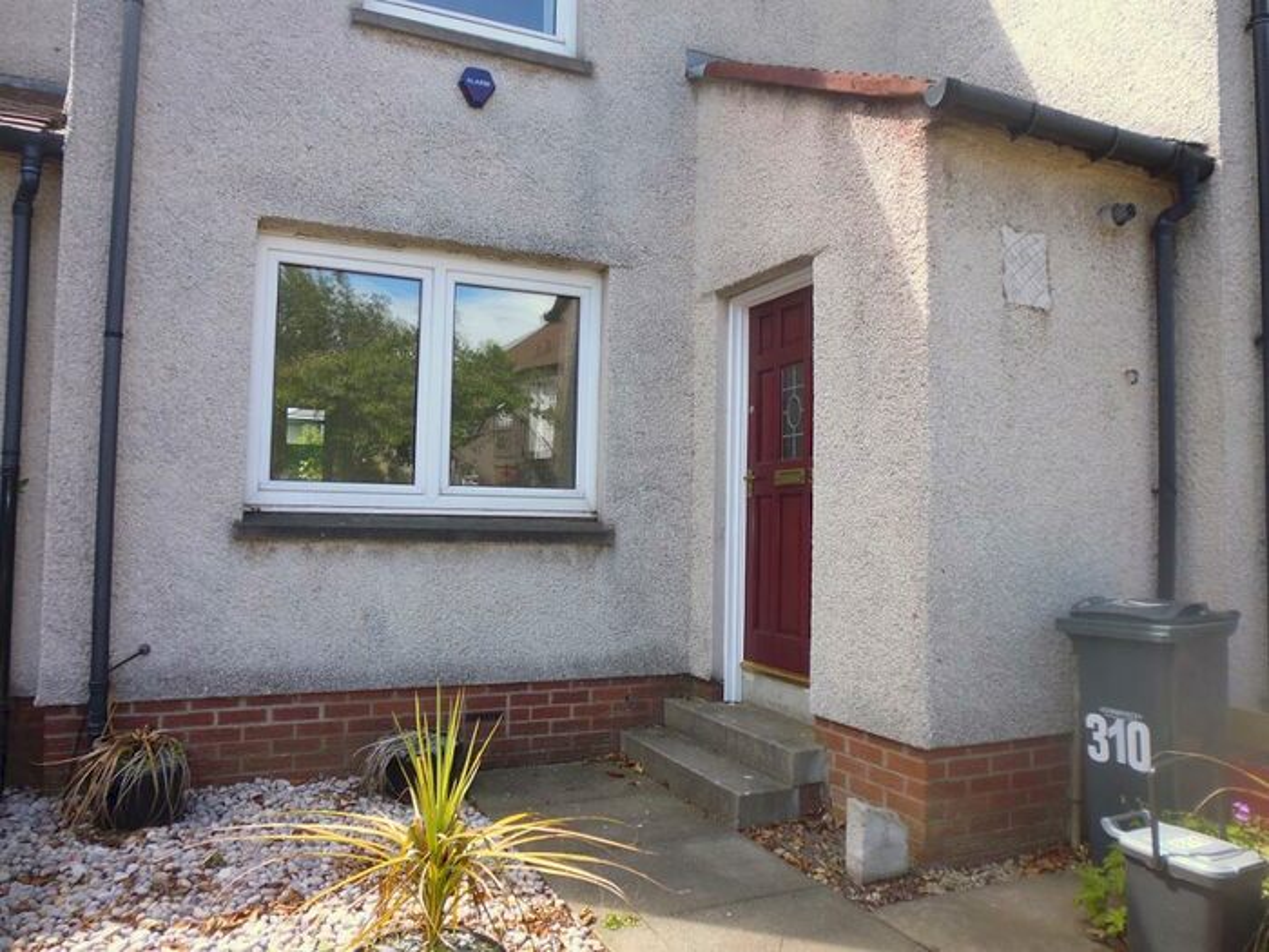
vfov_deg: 56.8
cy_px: 476
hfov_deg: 71.6
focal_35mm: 24
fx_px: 880
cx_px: 634
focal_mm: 4.3
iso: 100
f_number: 2.8
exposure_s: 1/320
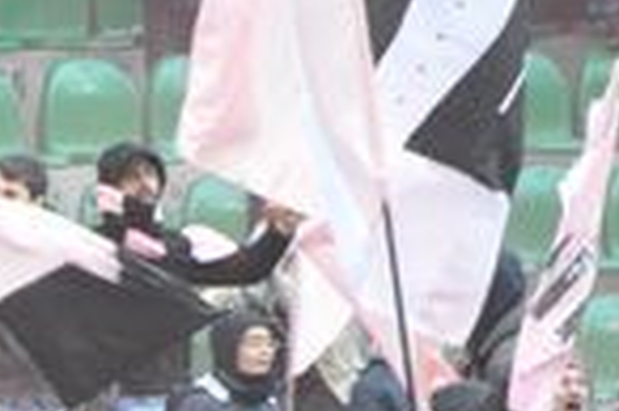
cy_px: 722
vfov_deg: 0.8
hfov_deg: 1.2
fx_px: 30125
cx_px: -322
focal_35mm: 1754
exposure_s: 1/200
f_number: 5.6
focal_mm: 300
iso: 3200
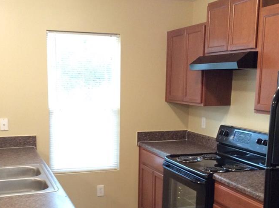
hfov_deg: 38.2
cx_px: 127
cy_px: 149
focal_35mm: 50
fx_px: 402
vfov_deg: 28.7
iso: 200
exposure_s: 1/24
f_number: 2.4
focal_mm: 3.3
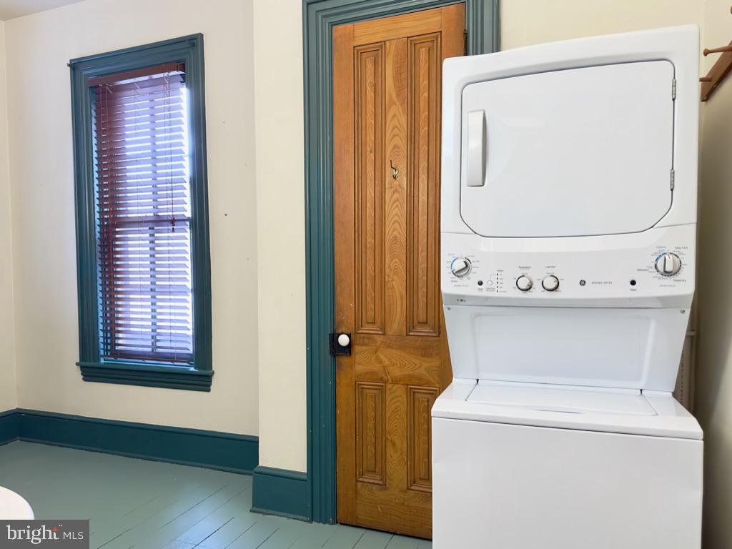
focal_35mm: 24
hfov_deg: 71.6
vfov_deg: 56.8
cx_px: 366
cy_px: 274
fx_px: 508
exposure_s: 1/60
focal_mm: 6.86
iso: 200
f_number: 1.78
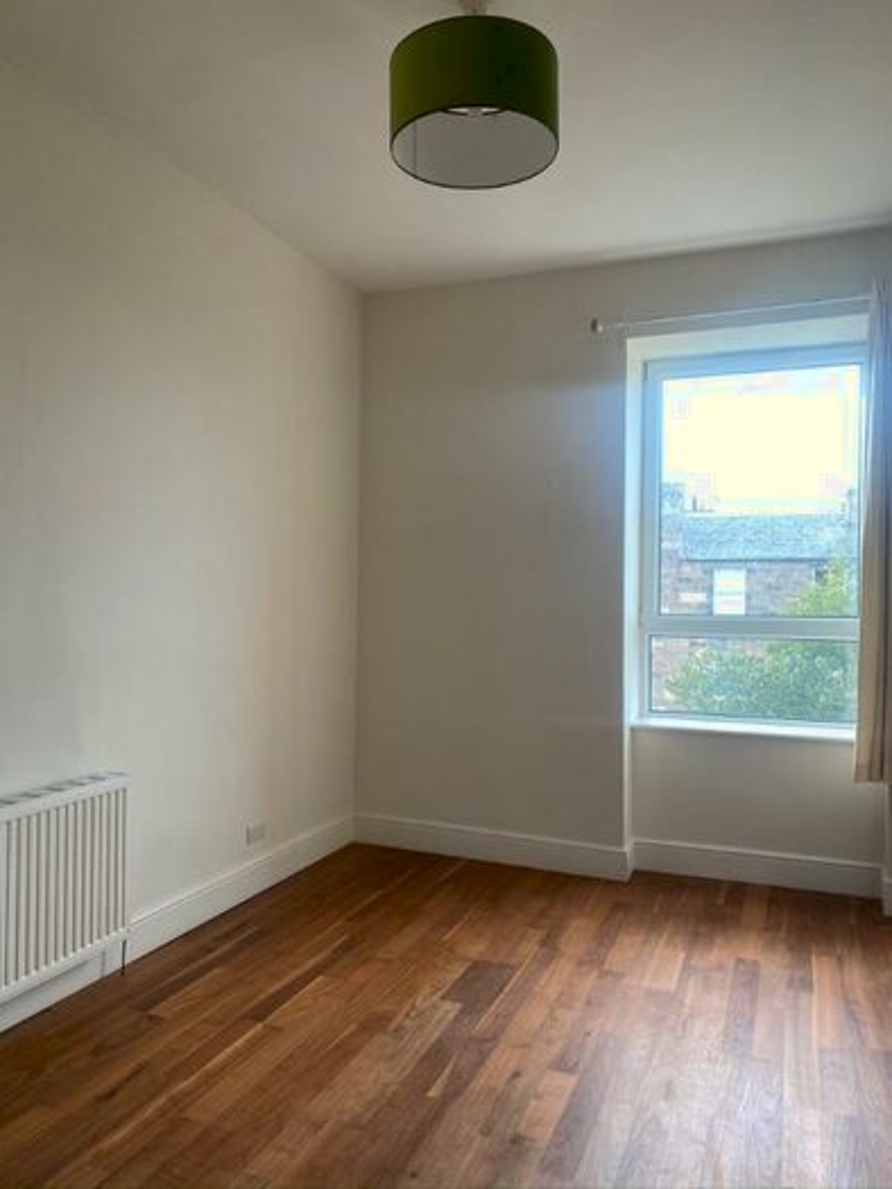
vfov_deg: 67.3
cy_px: 594
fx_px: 893
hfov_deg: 53.1
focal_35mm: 26
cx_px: 446
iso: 64
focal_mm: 4.25
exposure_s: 1/100
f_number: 1.8
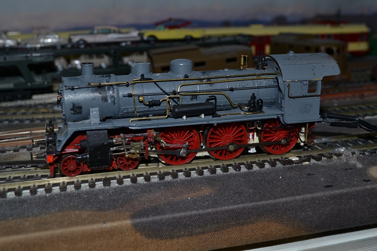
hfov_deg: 43.6
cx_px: 188
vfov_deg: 29.9
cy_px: 126
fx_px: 471
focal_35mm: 45
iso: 100
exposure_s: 1/60
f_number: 8
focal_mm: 30
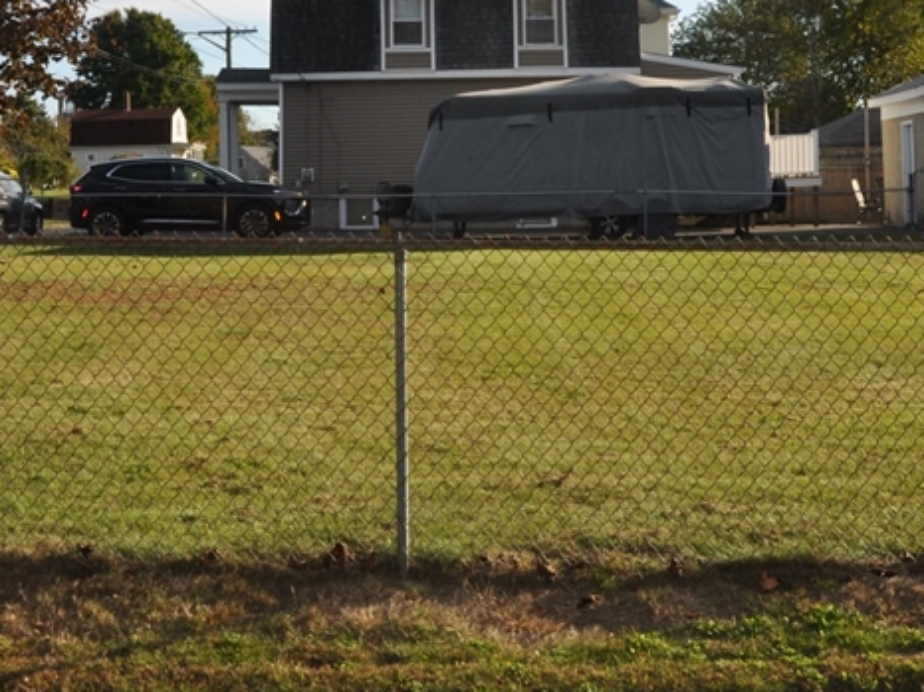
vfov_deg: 25.0
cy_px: 89
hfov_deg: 33.8
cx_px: 458
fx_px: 1521
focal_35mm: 57
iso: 200
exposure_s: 1/200
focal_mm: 18
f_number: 11
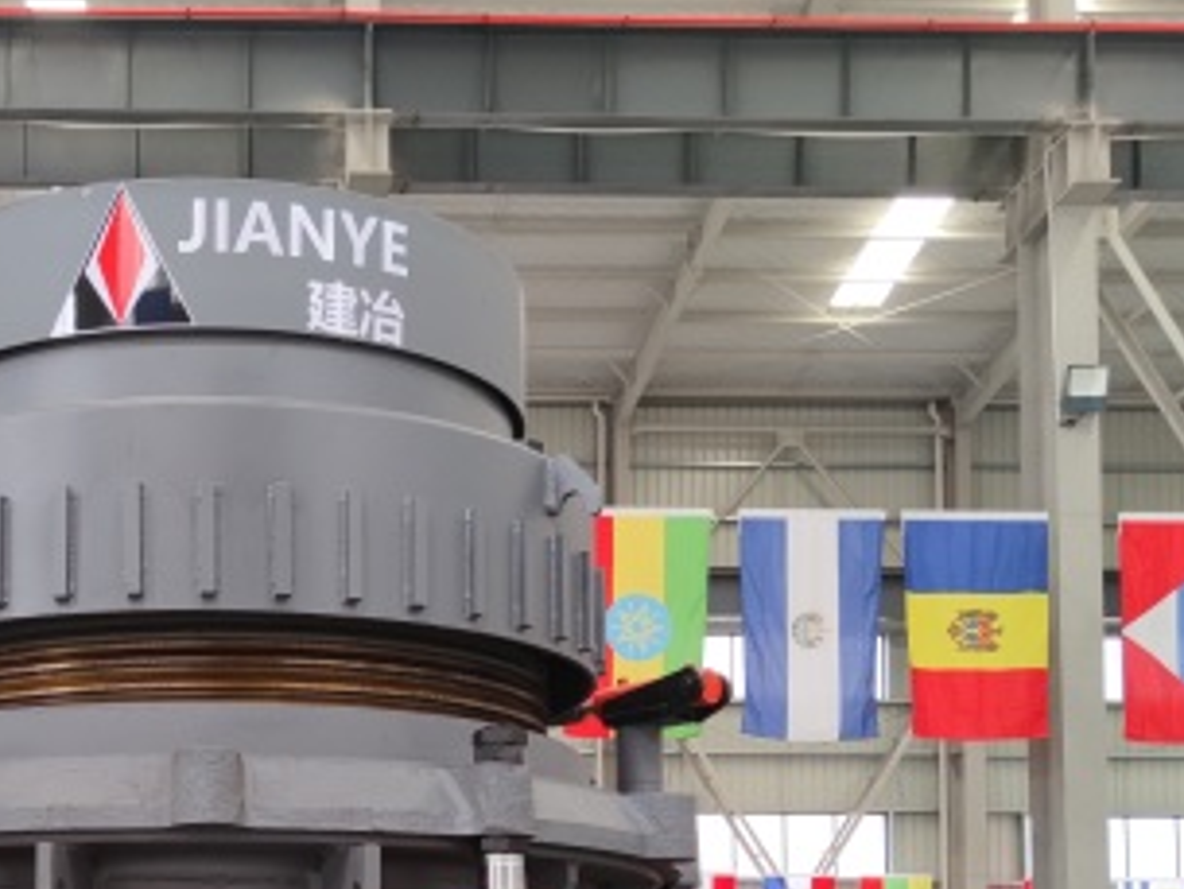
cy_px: 934
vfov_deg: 25.0
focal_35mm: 55
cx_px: 225
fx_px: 1882
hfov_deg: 33.8
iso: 171
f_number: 1.69
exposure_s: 1/100
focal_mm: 6.72
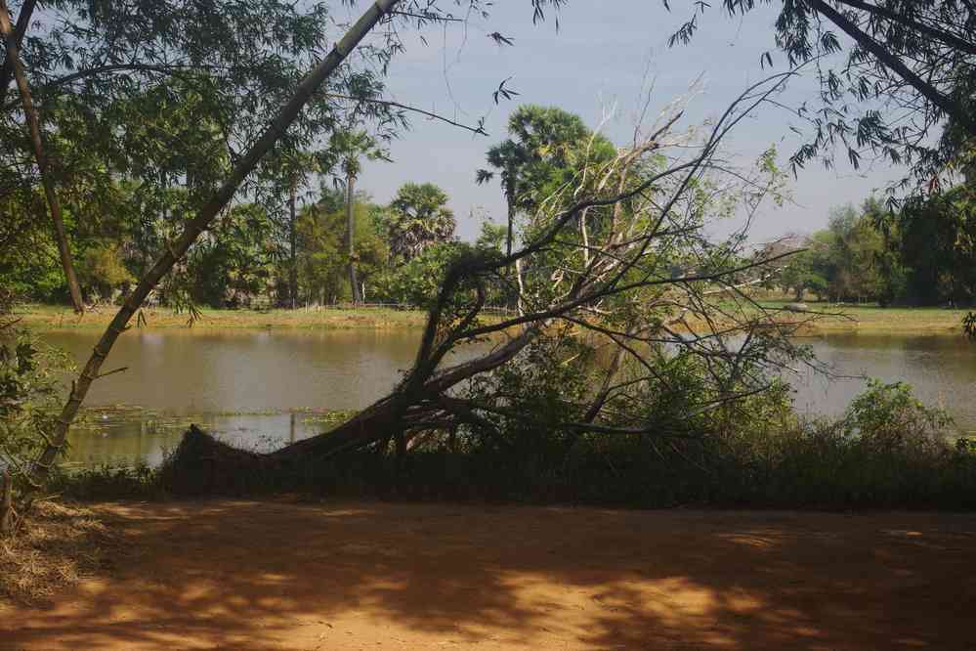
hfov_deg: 33.4
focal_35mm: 60
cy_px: 326
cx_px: 488
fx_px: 1627
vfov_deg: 22.6
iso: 200
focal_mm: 40
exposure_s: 1/80
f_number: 11
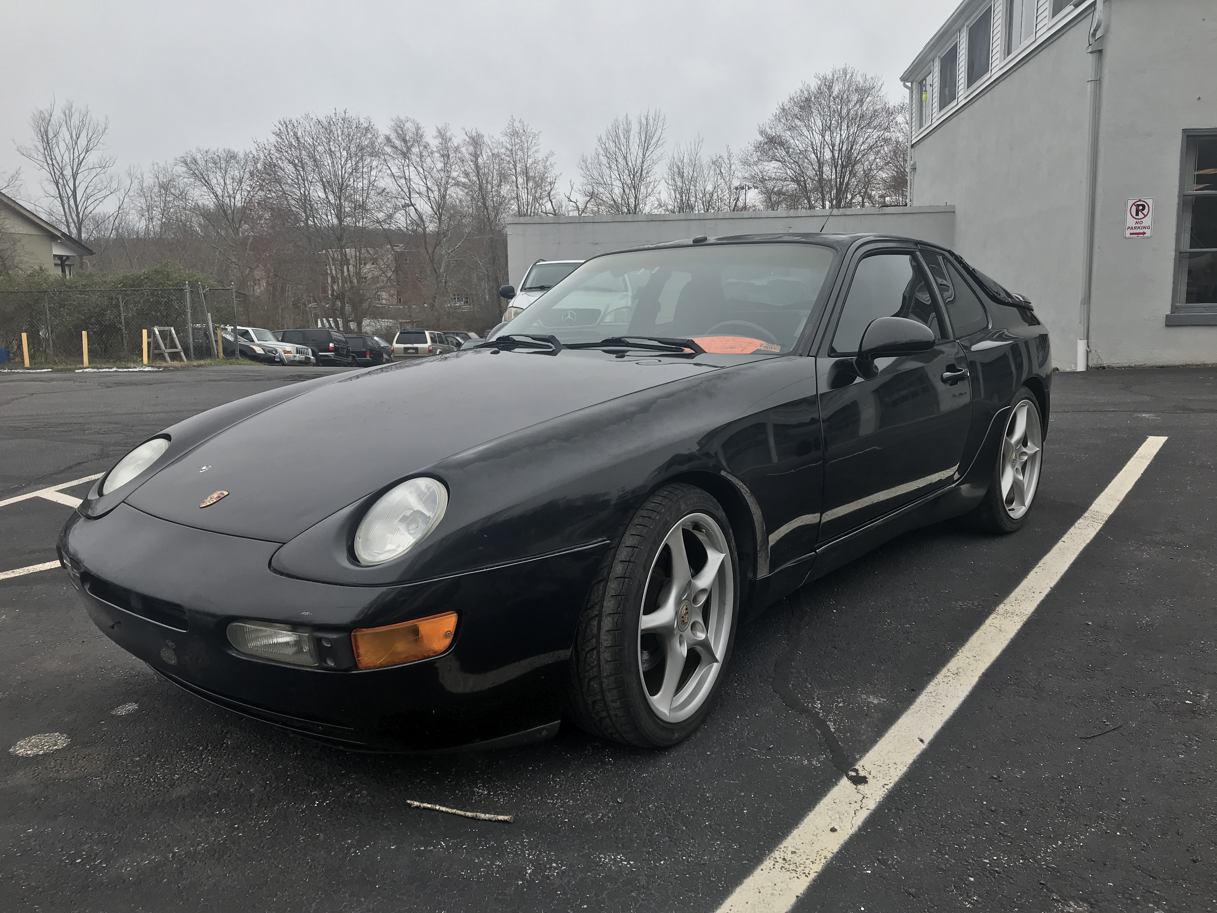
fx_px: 984
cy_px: 456
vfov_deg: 49.7
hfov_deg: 63.4
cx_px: 608
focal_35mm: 28
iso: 20
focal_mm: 3.99
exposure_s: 1/958
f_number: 1.8
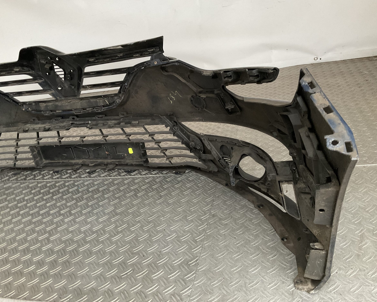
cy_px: 152
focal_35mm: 31
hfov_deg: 57.2
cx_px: 188
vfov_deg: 47.1
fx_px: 346
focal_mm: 3
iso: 250
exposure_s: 1/60
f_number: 1.8
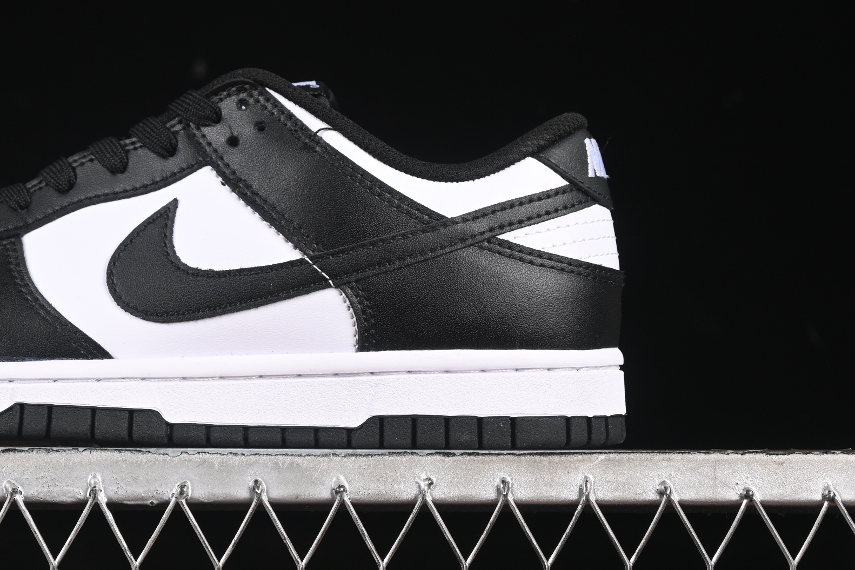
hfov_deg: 15.4
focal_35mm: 132
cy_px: 130
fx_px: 3135
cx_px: 167
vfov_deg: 10.4
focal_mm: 50
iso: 160
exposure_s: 1/60
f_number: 6.3
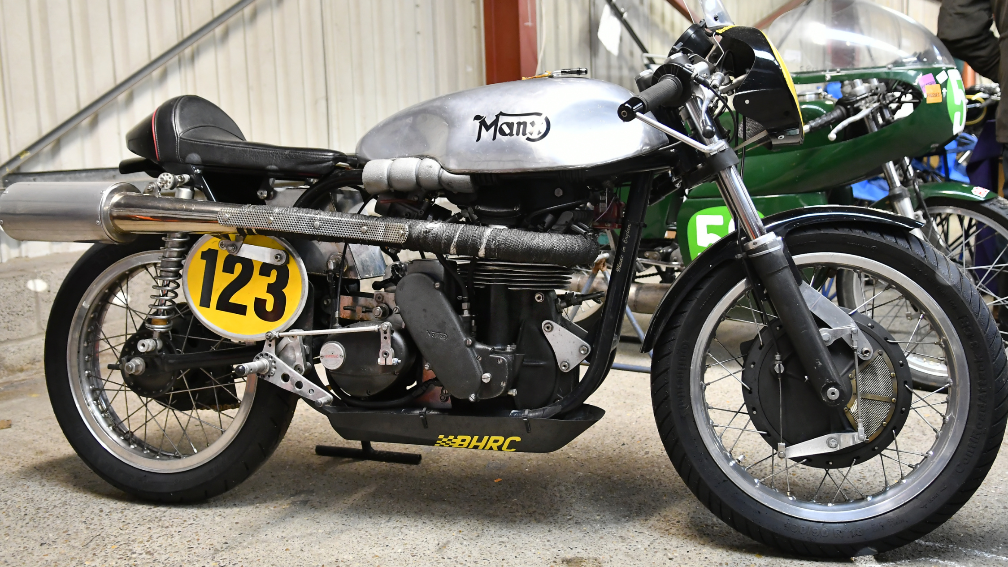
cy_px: 266
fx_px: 816
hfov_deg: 63.4
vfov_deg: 38.3
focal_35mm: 31
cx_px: 504
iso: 2000
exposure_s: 1/160
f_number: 2.8
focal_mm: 19
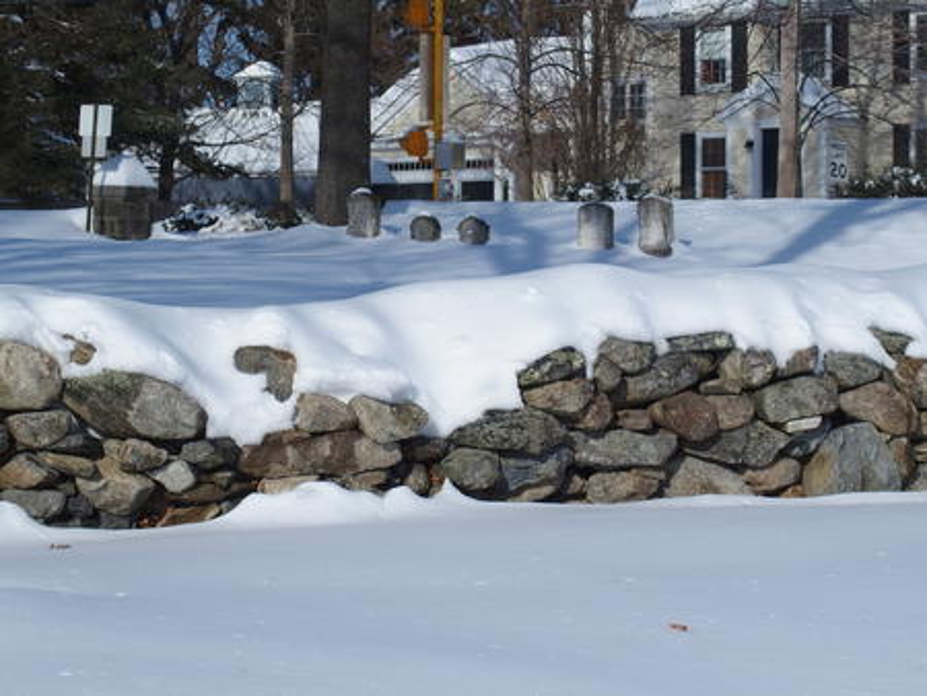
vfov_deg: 13.2
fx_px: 3001
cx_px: 464
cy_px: 348
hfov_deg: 17.6
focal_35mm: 112
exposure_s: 1/1000
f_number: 5.6
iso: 100
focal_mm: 24
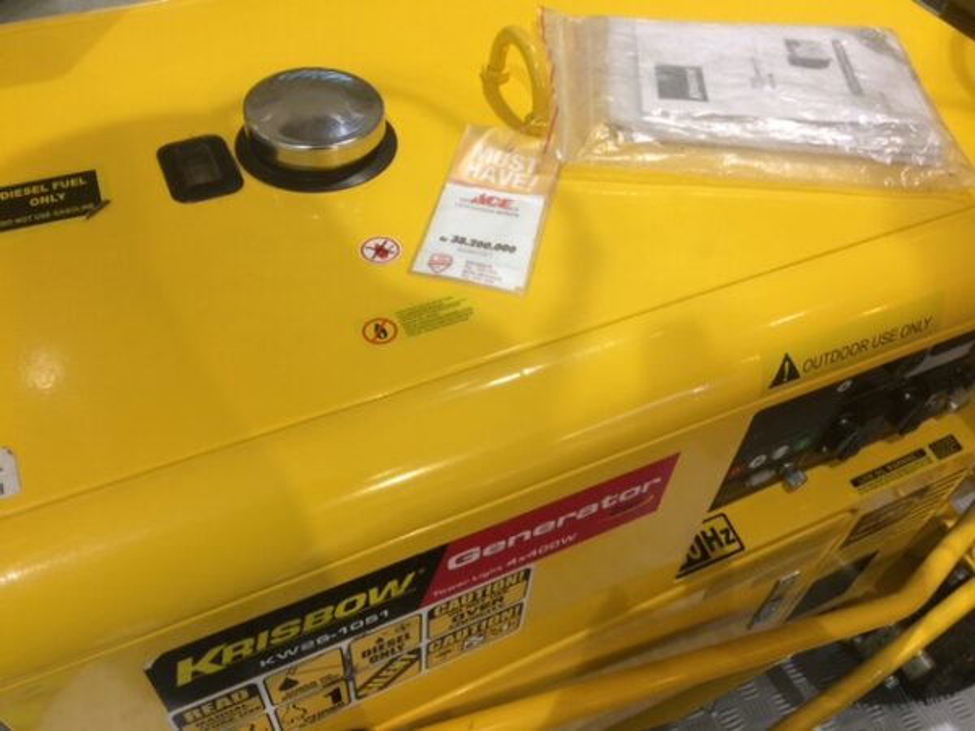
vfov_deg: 48.2
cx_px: 488
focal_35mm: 29
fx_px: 817
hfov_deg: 61.7
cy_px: 366
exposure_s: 1/33
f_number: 2.2
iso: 64
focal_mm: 4.15
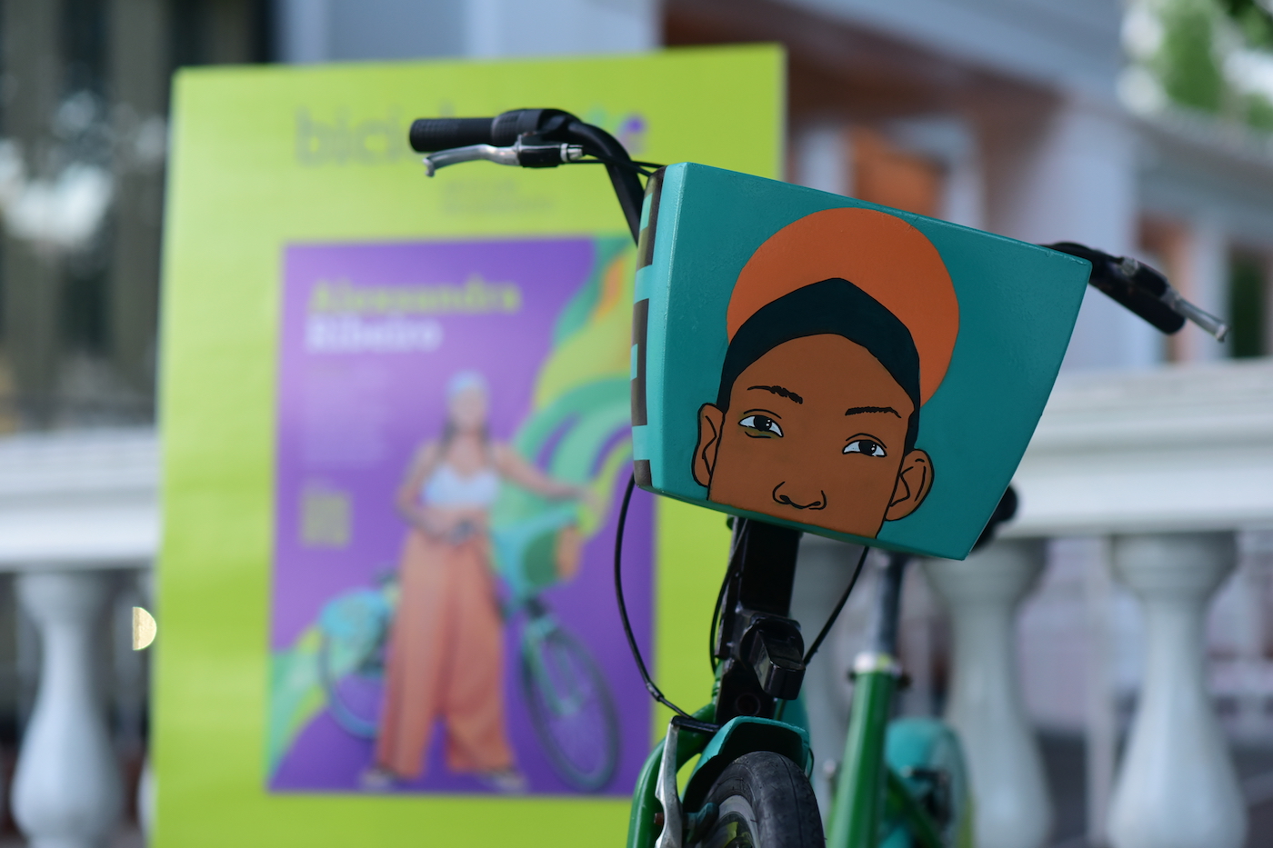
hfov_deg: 23.9
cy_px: 424
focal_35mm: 85
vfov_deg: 16.1
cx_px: 636
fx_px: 3005
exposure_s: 1/200
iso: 1000
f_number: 2.8
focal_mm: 85
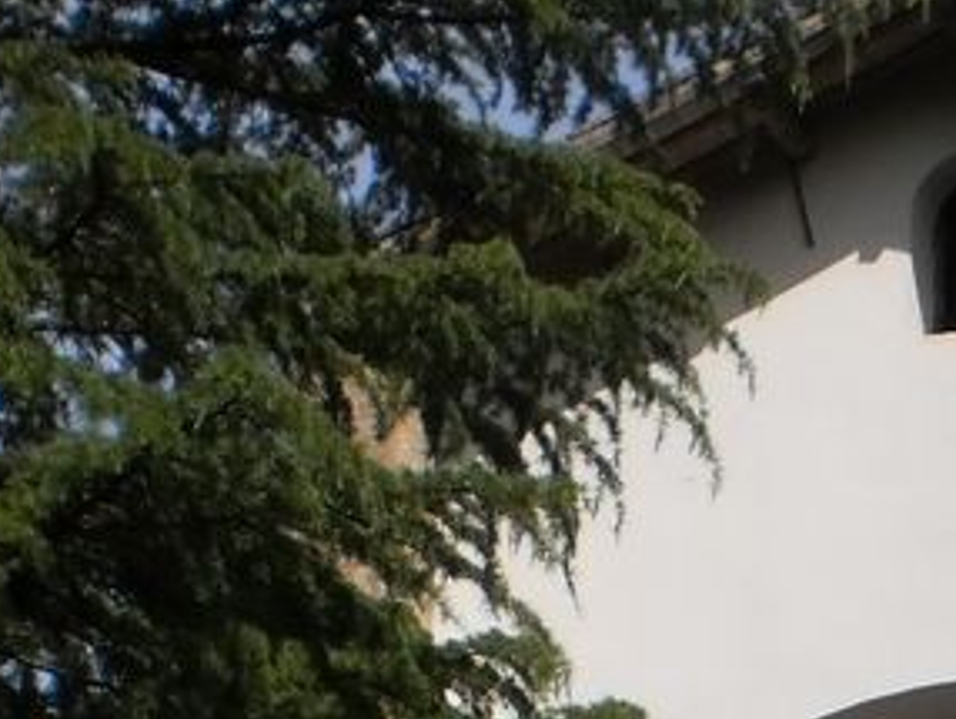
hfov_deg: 12.9
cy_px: 1318
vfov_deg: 9.4
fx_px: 4174
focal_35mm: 151
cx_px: 939
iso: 100
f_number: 4.6
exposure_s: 1/1000
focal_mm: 6.3
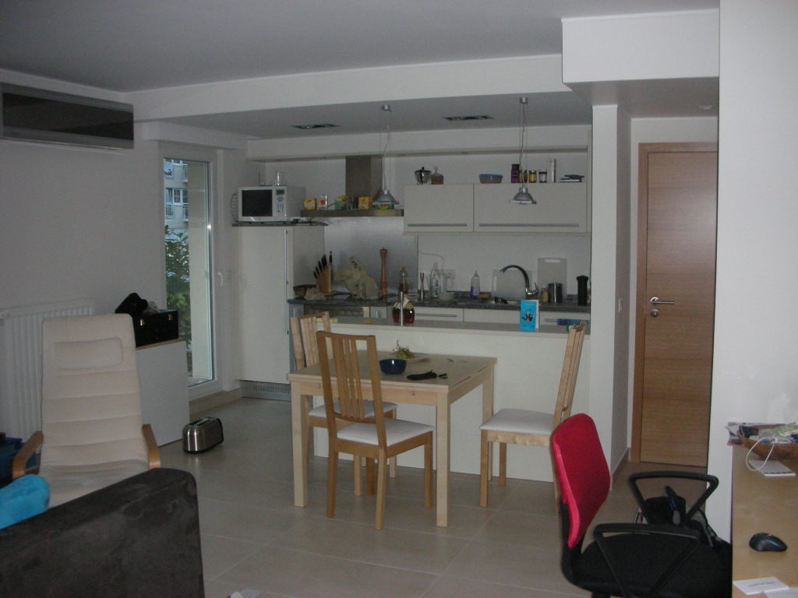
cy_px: 299
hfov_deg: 52.6
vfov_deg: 40.7
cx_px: 399
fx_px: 807
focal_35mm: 35
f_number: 3
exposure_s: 1/60.1
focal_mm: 5.8
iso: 200
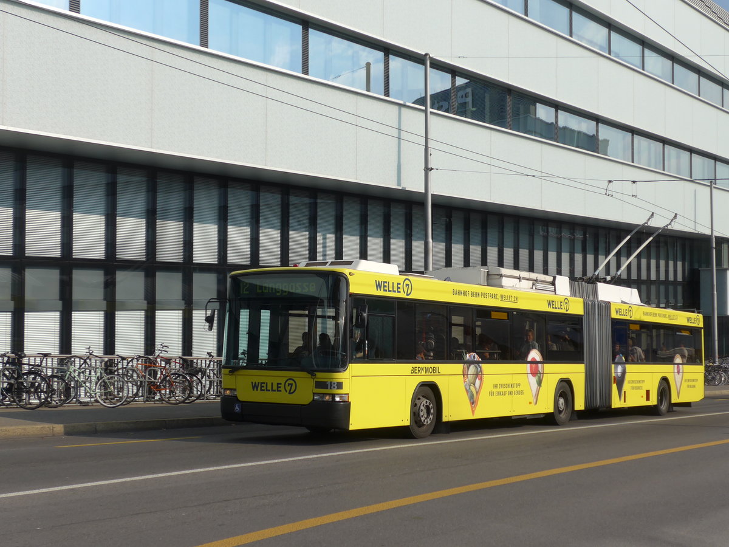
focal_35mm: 52
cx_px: 364
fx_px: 1095
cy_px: 274
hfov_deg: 36.8
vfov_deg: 28.0
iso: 80
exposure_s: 1/1600
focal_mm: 10.7
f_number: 3.3
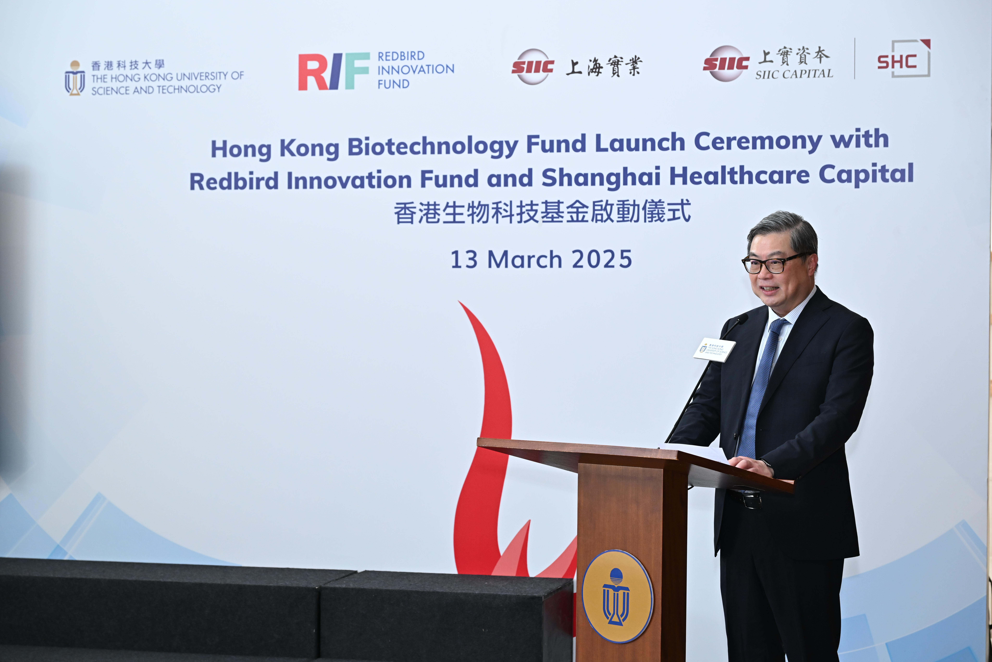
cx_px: 496
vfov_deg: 18.9
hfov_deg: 28.1
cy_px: 331
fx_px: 1984
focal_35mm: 72
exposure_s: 1/200
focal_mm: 72
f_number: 5.6
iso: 1600
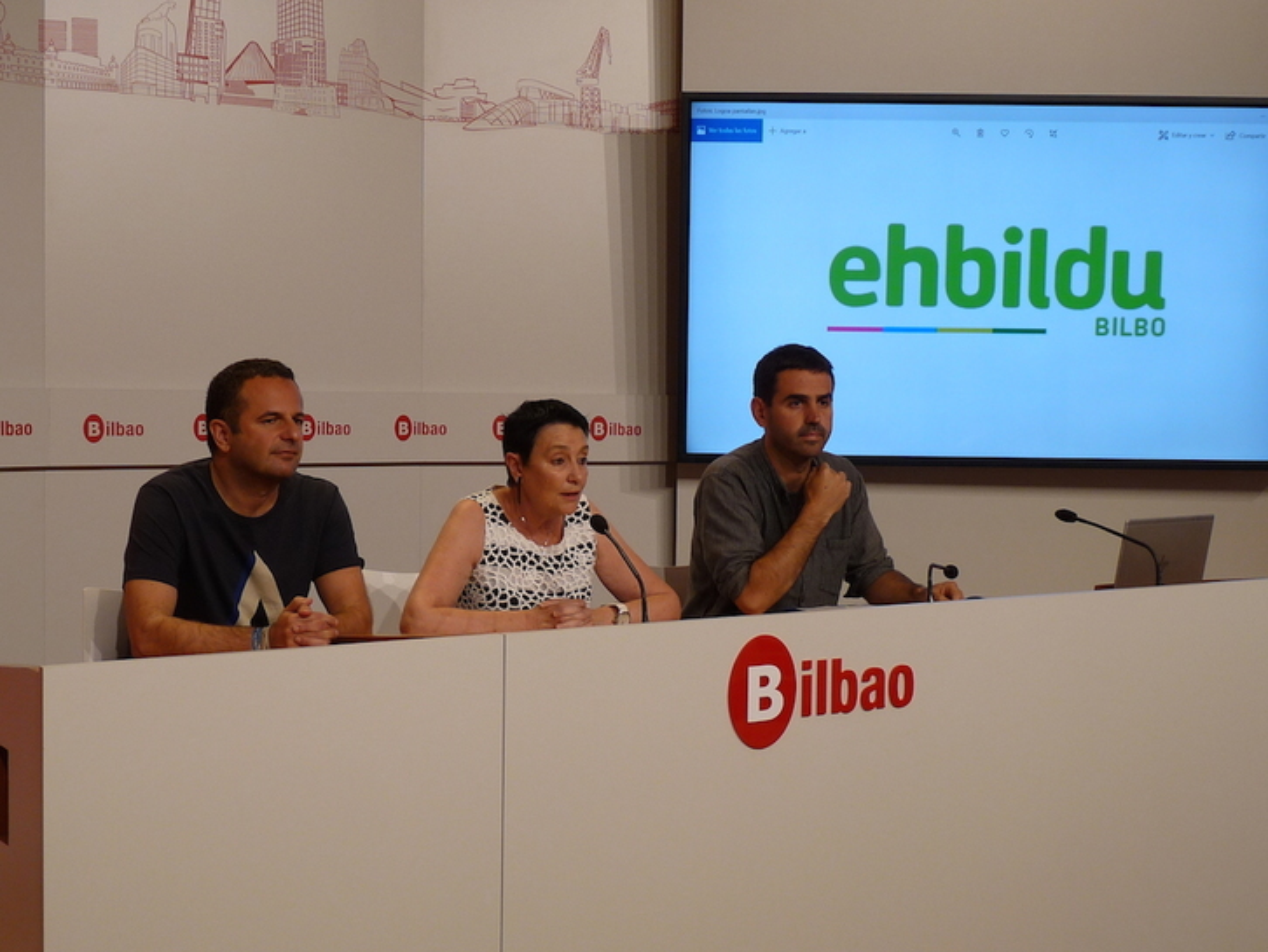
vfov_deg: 30.3
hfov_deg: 39.6
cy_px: 476
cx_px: 634
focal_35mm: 48
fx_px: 1759
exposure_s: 1/50
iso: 100
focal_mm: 6
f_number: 3
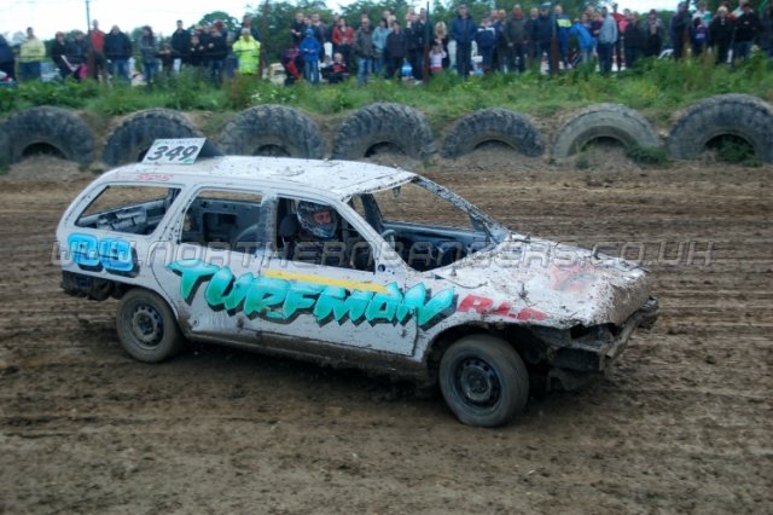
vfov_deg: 28.9
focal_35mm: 46
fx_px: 998
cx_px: 386
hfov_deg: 42.3
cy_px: 258
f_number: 4.5
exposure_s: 1/640
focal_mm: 31
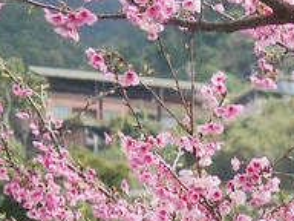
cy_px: 589
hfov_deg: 7.2
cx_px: 841
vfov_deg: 5.7
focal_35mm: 250
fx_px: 2123
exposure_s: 1/2500
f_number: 2.8
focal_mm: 20
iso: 160
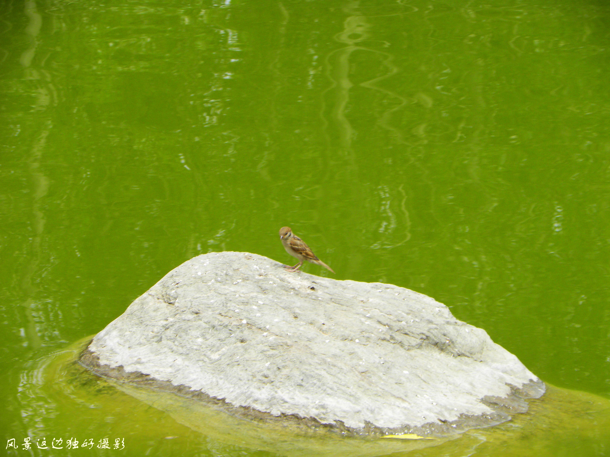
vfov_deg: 6.0
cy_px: 228
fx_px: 4353
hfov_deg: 8.0
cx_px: 305
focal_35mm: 247
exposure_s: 1/268
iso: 64
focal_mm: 44
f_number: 5.6
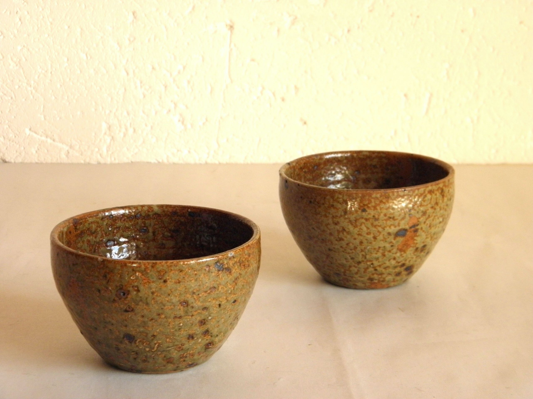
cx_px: 266
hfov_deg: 22.0
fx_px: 1370
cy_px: 200
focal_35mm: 89
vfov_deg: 16.6
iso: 200
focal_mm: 16
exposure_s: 1/40
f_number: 4.5
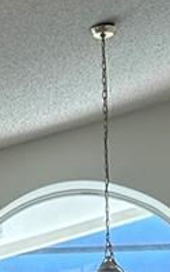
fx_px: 1223
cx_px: 39
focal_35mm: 165
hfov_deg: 7.9
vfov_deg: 11.4
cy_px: 547
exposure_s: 1/161
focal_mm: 5.7
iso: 40
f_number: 1.5
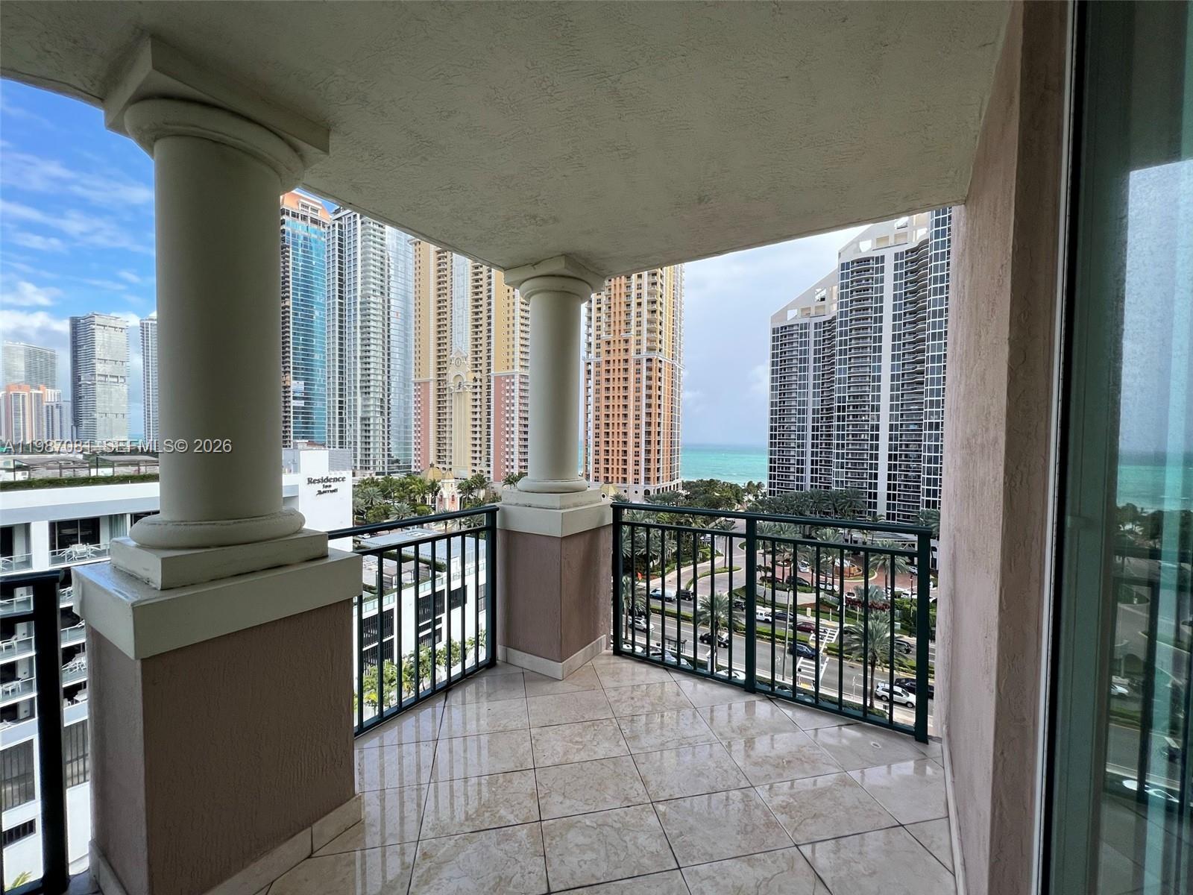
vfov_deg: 89.9
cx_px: 596
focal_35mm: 13
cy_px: 448
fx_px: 448
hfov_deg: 106.2
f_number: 1.8
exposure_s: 1/1179
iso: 32
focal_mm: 1.57
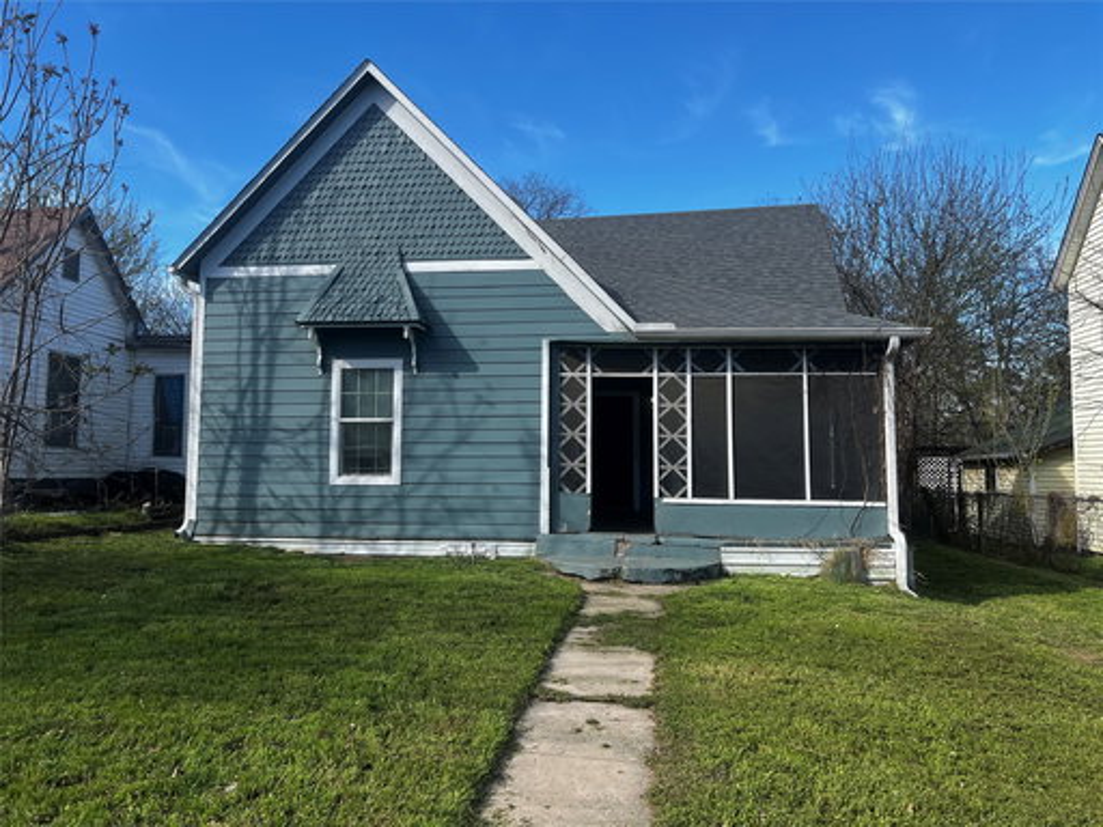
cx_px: 552
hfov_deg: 67.3
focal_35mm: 26
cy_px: 414
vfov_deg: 53.1
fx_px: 828
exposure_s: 1/1575
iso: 50
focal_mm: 5.7
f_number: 1.5
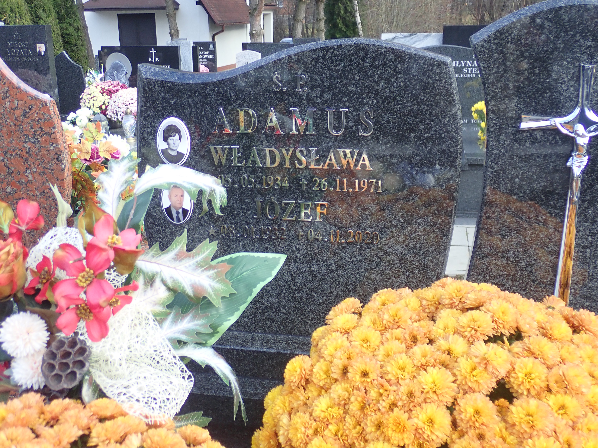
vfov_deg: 36.0
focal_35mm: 40
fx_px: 691
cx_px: 299
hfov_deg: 46.8
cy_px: 224
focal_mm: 7.34
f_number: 2.8
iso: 200
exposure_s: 1/250
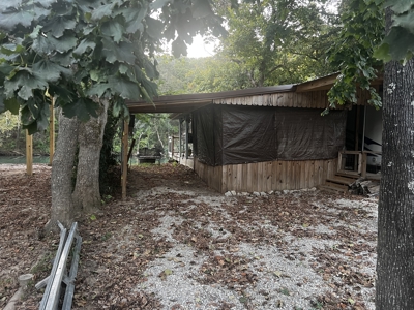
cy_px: 155
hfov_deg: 67.3
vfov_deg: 53.1
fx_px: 311
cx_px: 207
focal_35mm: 26
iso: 160
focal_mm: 5.7
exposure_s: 1/60
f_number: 1.5
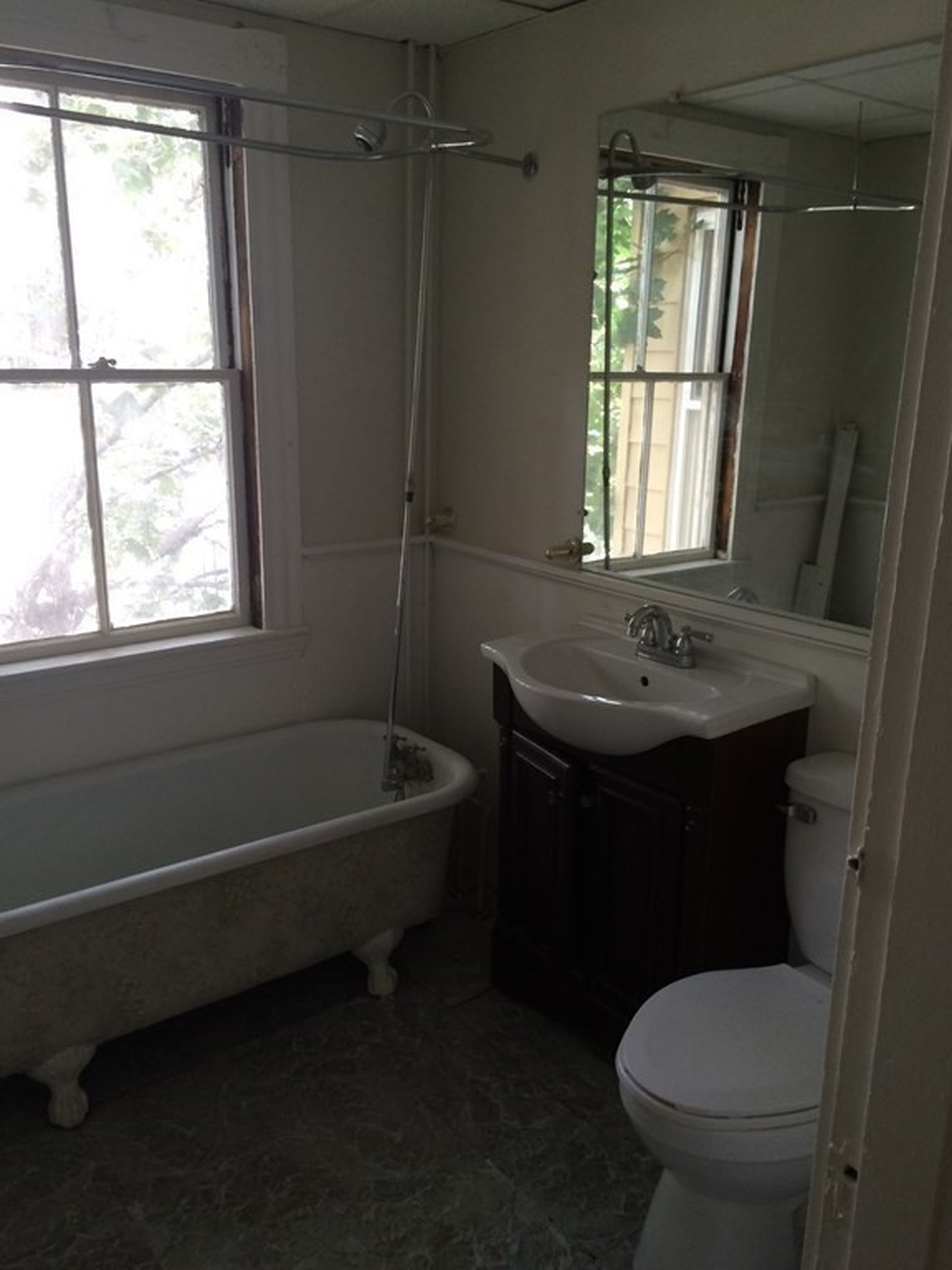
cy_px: 635
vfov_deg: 61.7
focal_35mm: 29
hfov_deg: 48.2
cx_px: 476
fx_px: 1063
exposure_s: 1/30
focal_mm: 4.15
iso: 100
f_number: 2.2
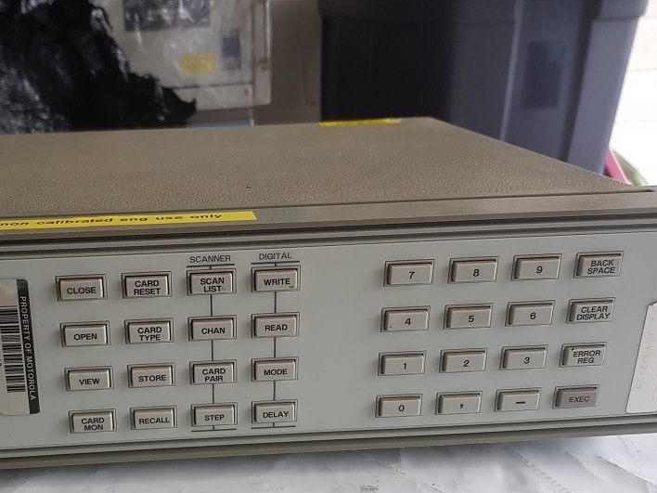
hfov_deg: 49.0
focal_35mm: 37
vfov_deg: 38.4
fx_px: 702
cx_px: 200
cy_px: 307
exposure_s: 1/50
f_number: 1.7
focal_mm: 4.2
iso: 100
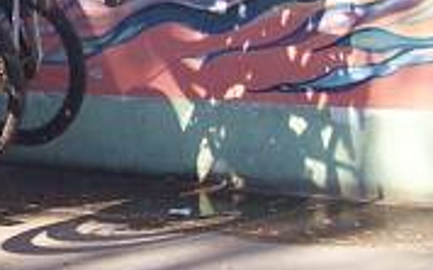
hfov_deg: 14.6
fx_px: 1616
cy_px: -21
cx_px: -131
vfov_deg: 9.5
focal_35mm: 137
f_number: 2.7
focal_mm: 6
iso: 80
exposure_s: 1/682
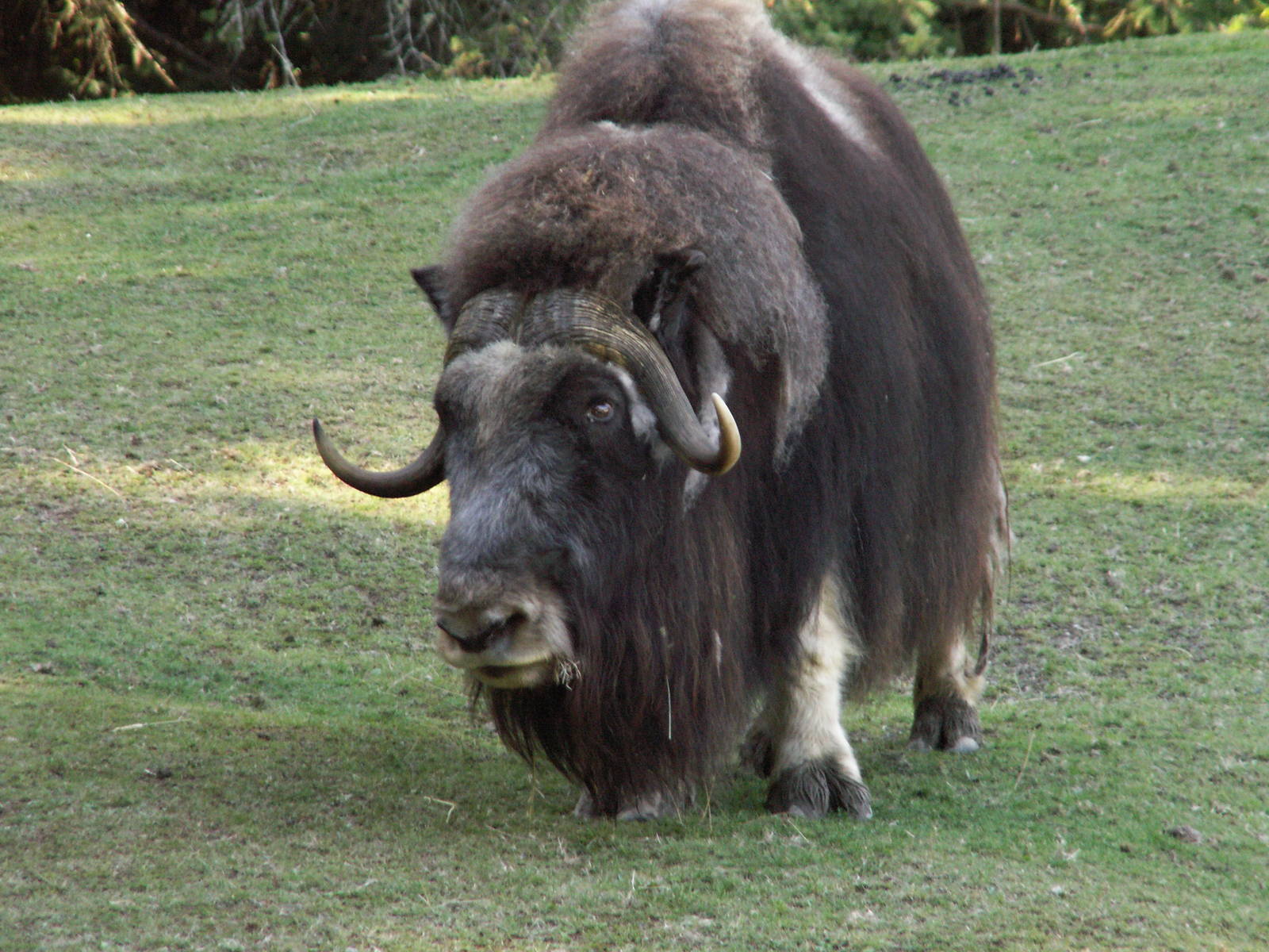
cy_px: 476
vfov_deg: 4.8
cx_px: 634
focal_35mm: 307
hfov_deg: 6.5
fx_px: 11254
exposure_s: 1/80
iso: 160
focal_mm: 50.82
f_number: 4.5
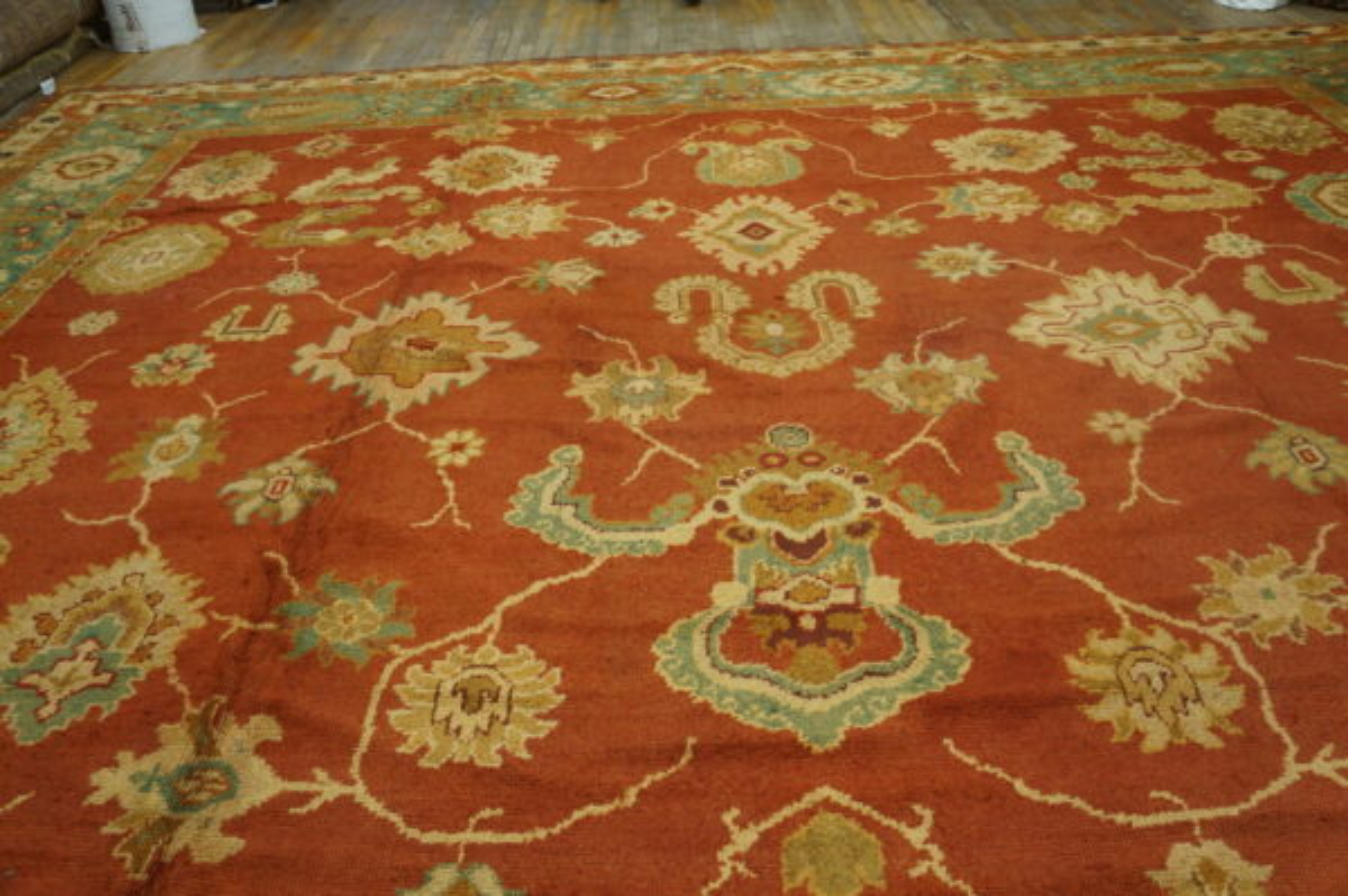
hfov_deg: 62.0
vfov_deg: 43.5
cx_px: 674
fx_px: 1122
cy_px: 448
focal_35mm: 30
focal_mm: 20
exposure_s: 1/60
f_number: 4
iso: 1000
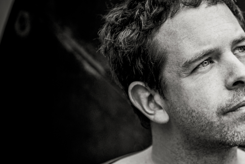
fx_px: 899
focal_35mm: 132
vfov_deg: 10.4
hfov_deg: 15.3
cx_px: 224
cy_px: 109
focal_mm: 70
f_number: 4
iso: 125
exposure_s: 1/320
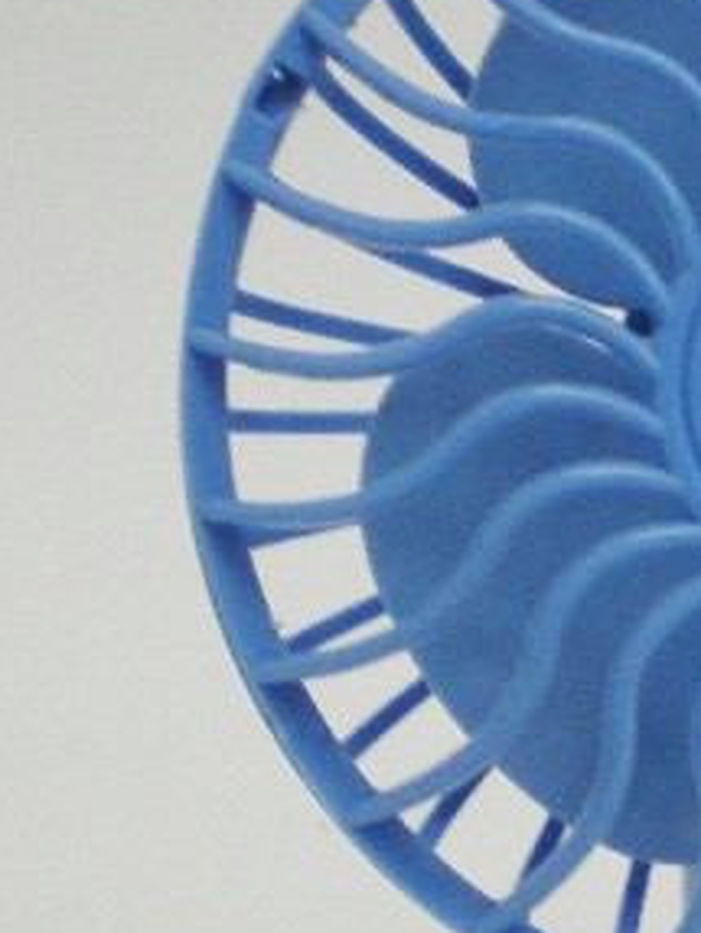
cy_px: 682
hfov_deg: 10.7
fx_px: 3667
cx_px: 822
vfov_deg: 14.4
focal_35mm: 136
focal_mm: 6.3
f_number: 3.1
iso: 148
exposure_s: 1/67.3
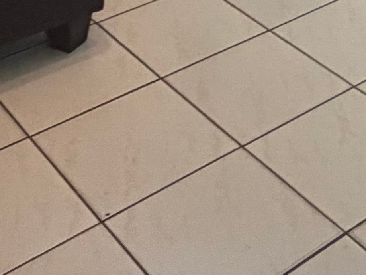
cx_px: 335
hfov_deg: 21.9
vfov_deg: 13.8
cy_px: -314
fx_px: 920
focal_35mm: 87
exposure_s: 1/60
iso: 500
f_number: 2.2
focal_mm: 2.22
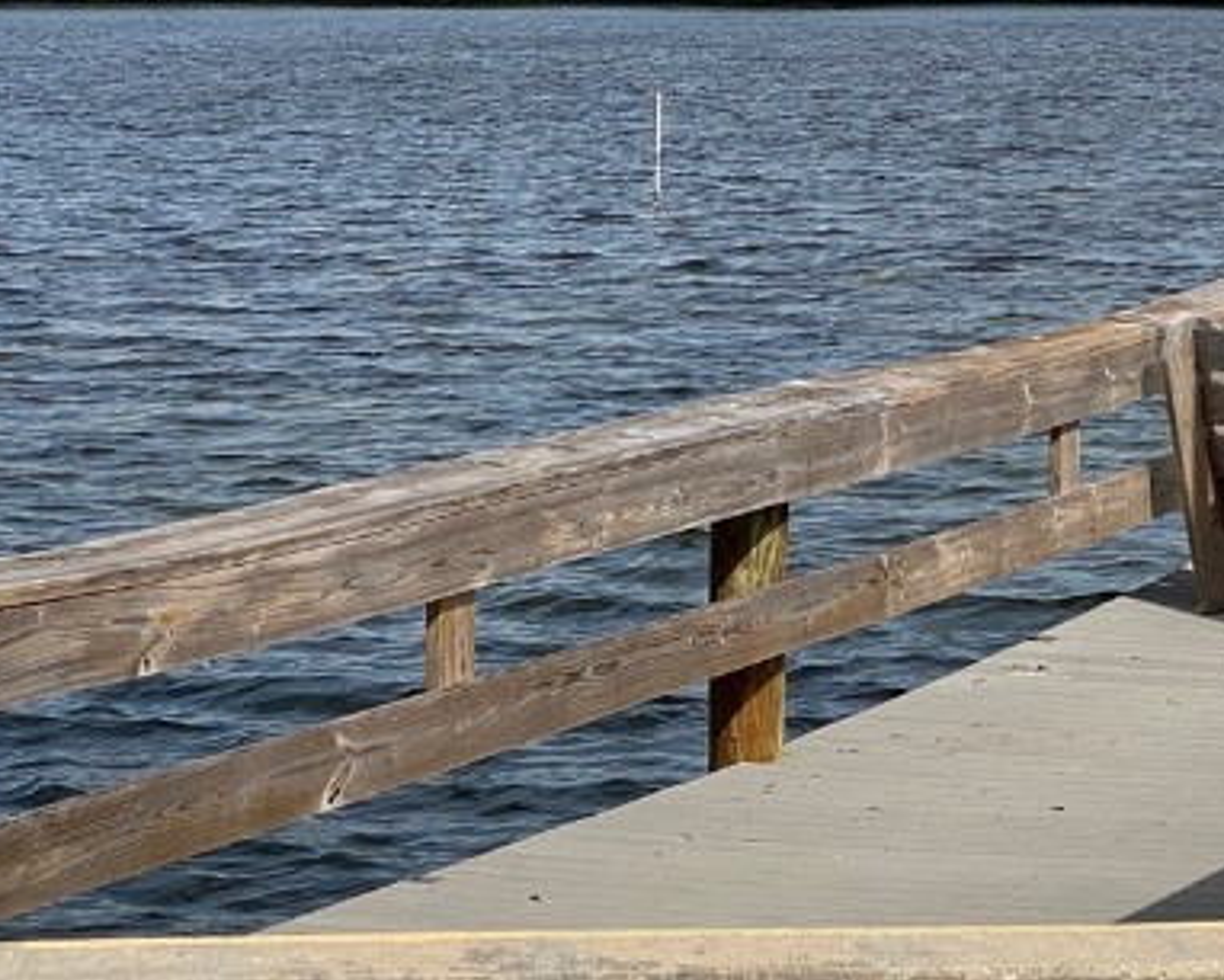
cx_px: 884
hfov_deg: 14.1
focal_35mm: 136
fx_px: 4929
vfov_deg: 11.4
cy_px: 394
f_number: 2
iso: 20
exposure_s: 1/2660
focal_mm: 6
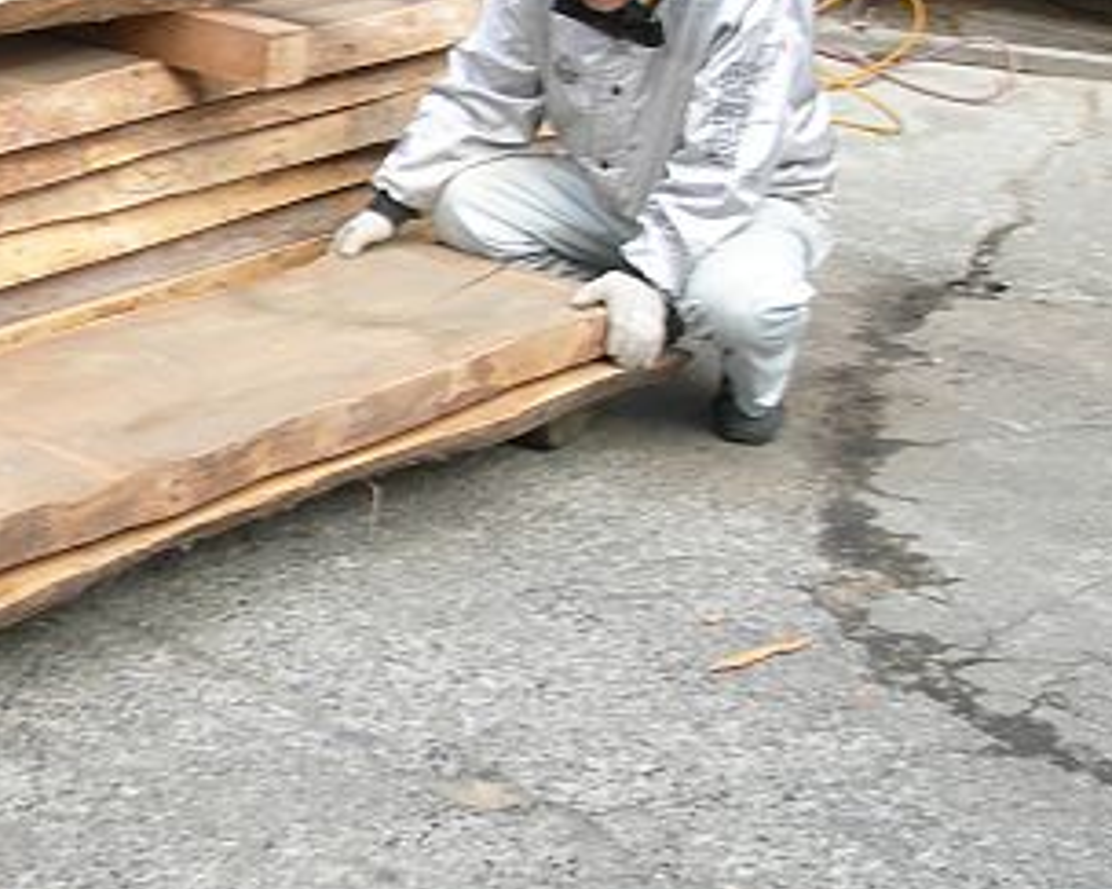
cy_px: 241
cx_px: 80
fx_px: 2566
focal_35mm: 78
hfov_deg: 23.7
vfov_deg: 19.5
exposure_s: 1/33.5
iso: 50
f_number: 4.8
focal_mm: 7.8
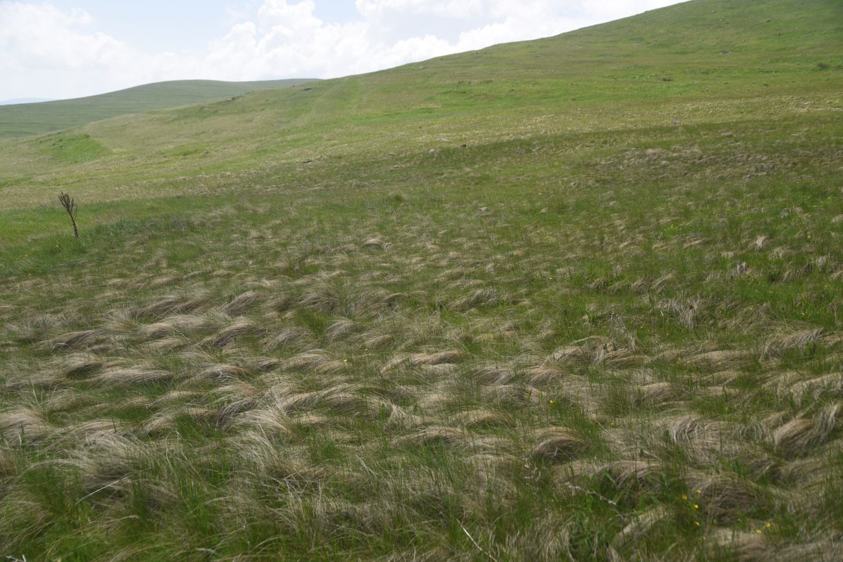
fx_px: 1171
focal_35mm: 50
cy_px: 281
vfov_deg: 27.0
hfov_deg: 39.6
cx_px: 422
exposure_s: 1/500
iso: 100
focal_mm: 50
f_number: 5.6
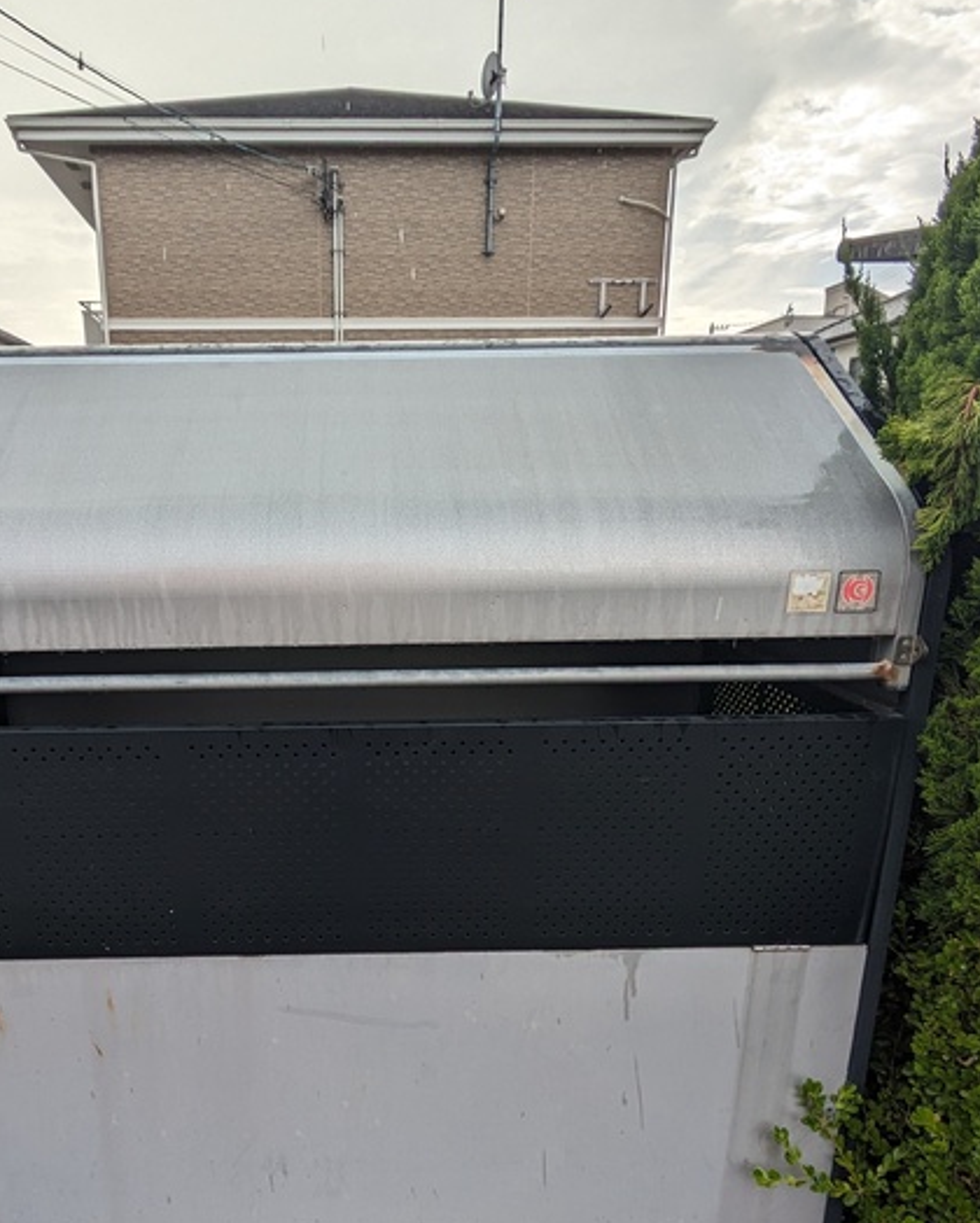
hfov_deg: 56.0
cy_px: 731
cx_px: 349
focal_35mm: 25
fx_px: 905
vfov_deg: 67.4
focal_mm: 1.83
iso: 35
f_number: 2.2
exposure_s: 1/708
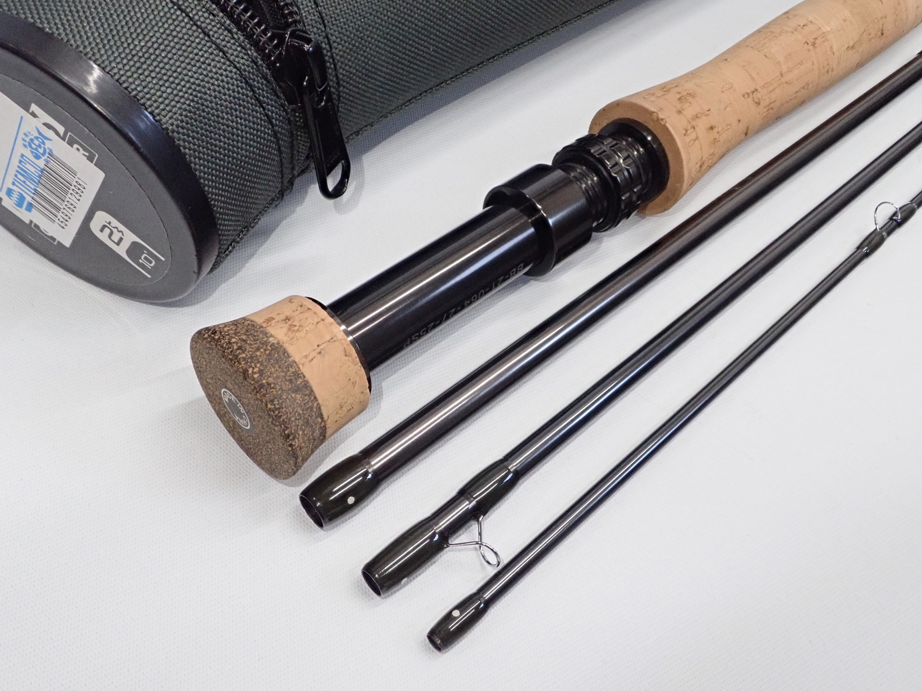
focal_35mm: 30
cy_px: 346
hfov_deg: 60.0
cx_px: 461
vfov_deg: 46.8
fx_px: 799
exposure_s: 1/60
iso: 800
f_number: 3.2
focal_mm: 5.5
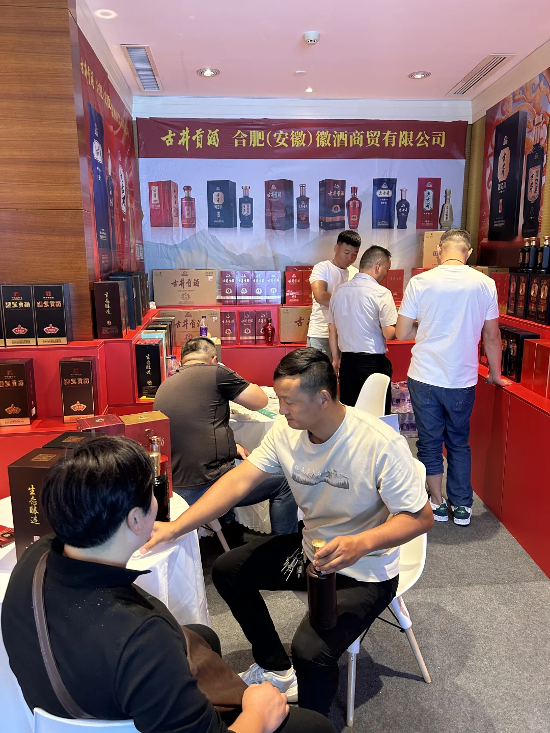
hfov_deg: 53.1
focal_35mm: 26
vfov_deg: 67.3
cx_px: 275
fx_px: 551
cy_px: 366
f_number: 1.5
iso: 160
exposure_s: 1/50
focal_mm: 5.7
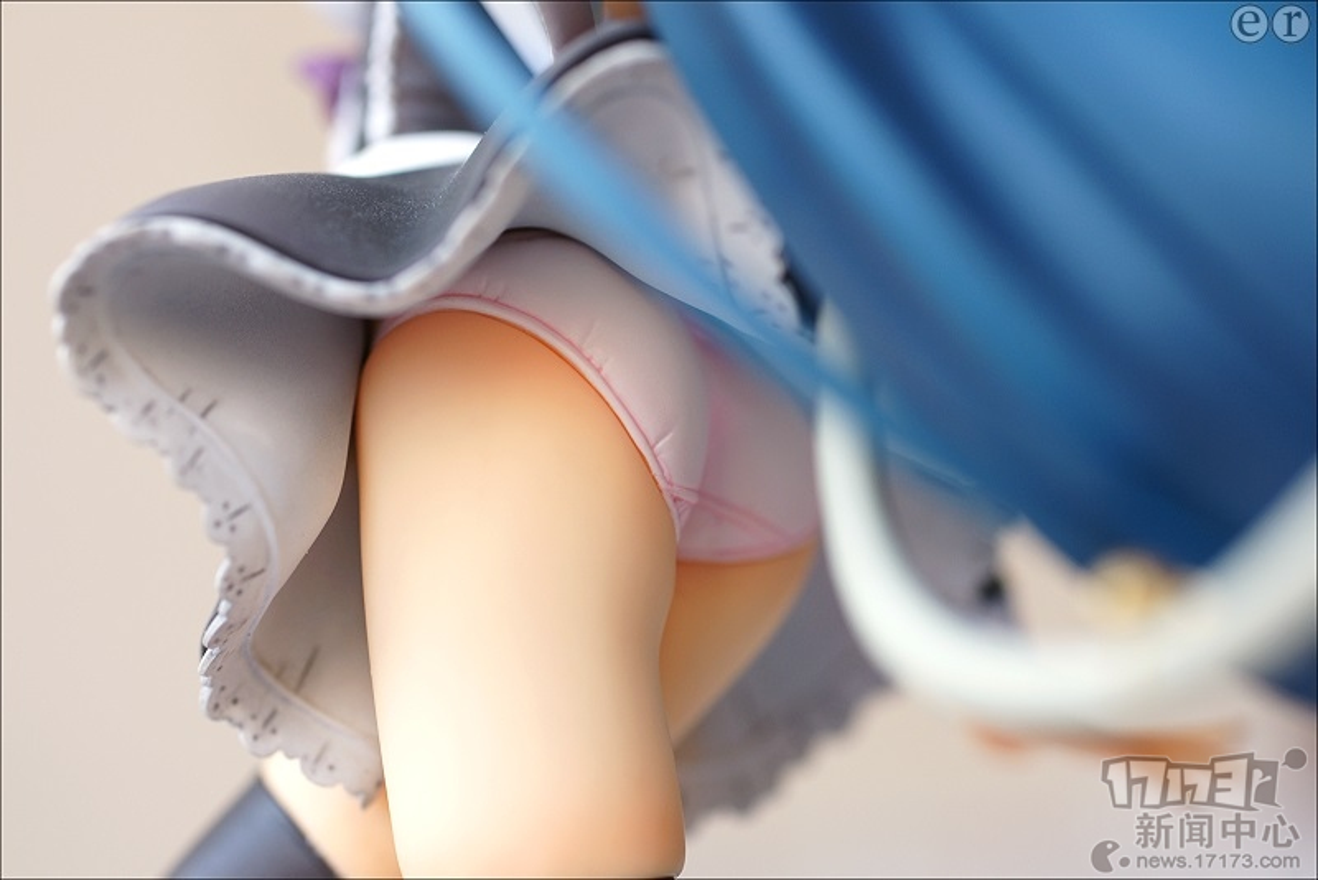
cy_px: 440
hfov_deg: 27.0
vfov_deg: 18.2
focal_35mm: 75
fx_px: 2747
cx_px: 659
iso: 200
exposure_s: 1/60
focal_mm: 50
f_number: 4.5
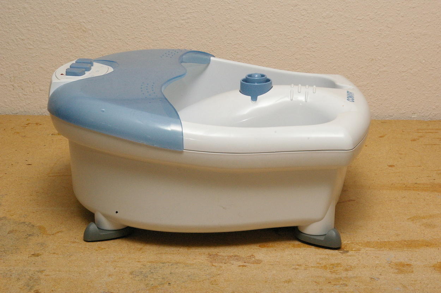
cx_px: 220
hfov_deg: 24.6
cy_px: 146
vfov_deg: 16.5
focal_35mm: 82
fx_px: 1010
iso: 1600
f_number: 22
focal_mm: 55
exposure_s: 1/180
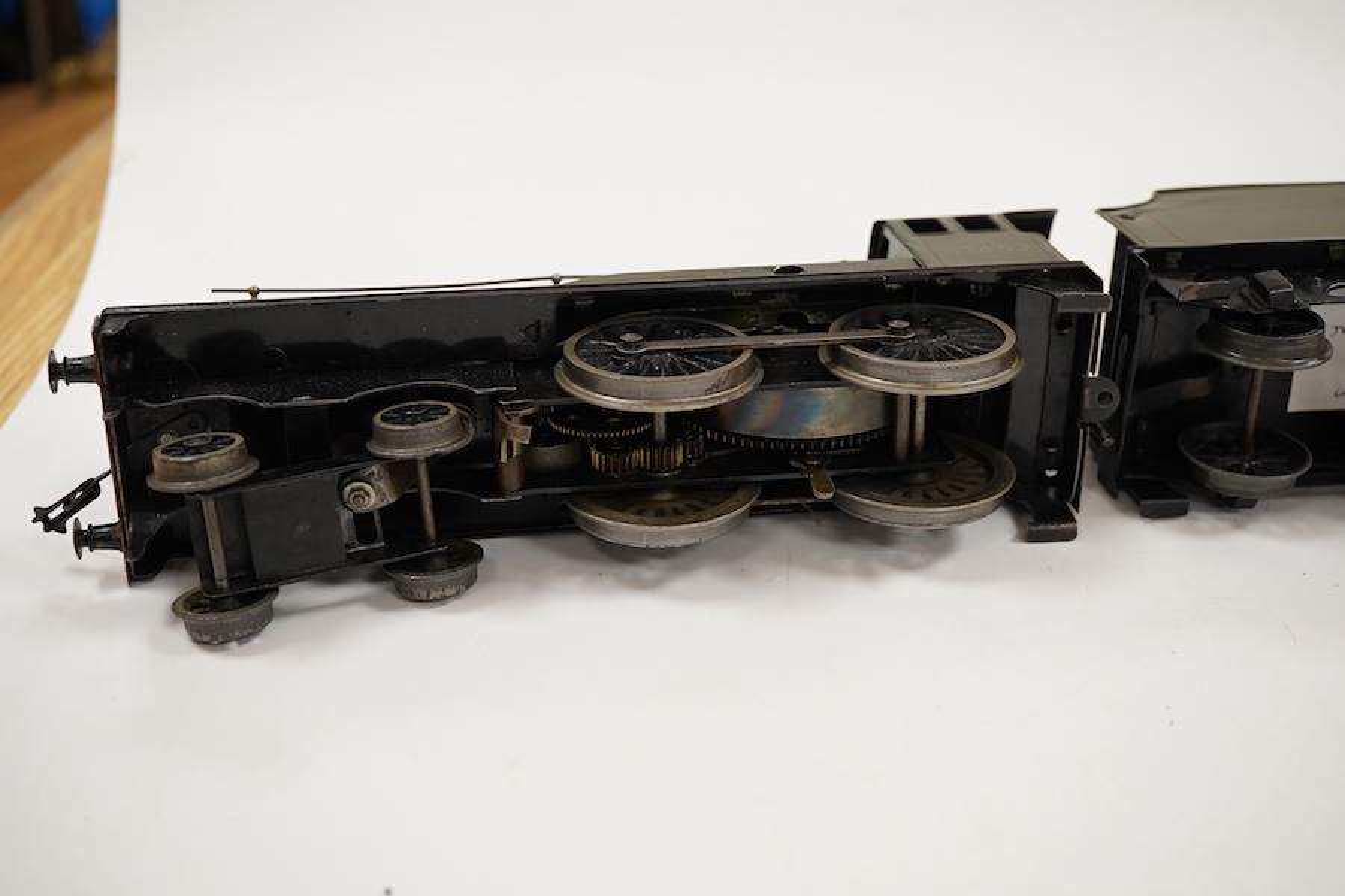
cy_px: 448
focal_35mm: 45
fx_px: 1681
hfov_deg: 43.6
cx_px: 672
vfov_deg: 29.9
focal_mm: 30
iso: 1250
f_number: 7.1
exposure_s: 1/125
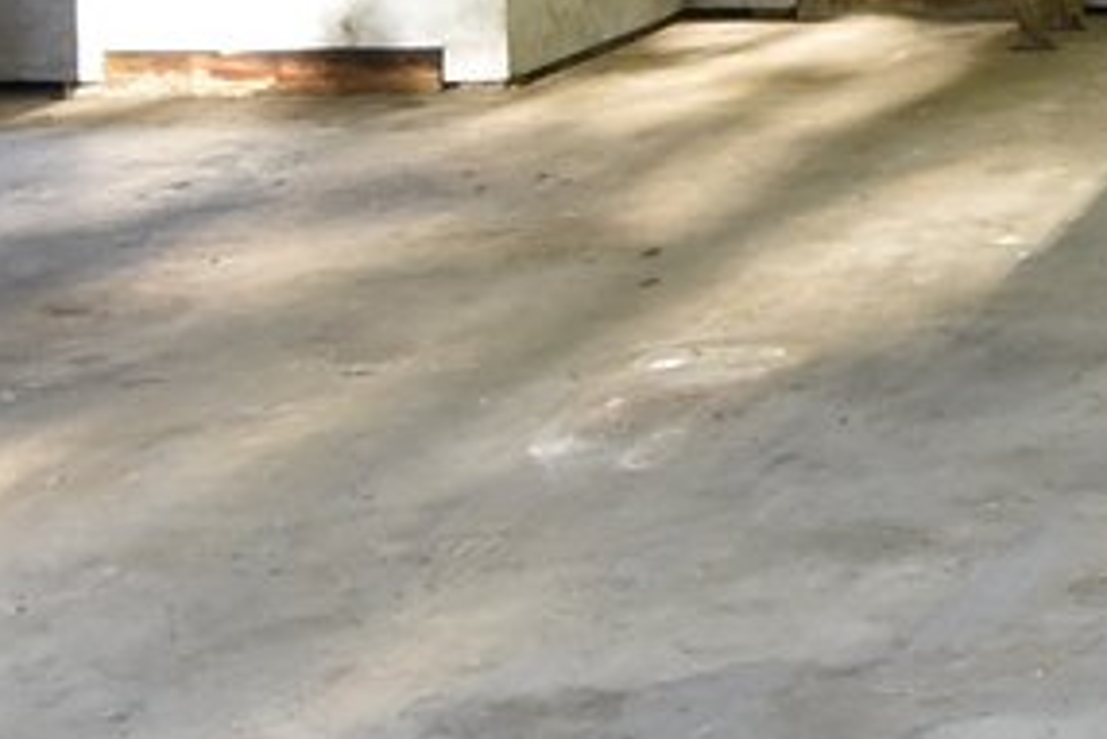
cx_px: 1599
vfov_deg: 14.5
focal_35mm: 89
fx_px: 2738
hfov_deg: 20.1
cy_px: -311
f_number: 5.6
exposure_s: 1/125
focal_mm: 10
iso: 800
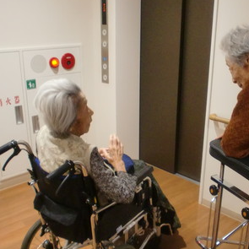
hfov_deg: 39.8
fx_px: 342
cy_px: 153
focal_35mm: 42
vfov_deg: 39.8
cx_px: 150
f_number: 2.6
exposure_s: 1/60
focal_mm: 4.65
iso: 400
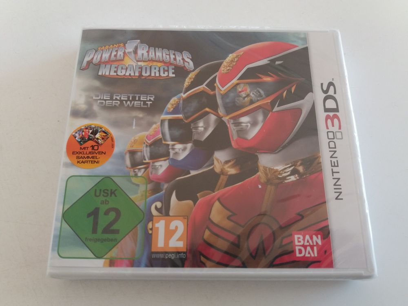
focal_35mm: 28
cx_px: 204
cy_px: 153
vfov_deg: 49.7
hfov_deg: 63.4
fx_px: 330
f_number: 1.9
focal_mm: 3.7
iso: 100
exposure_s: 1/50
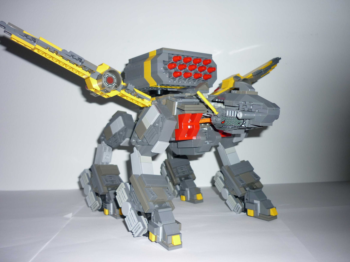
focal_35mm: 33
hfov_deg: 55.4
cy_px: 131
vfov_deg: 42.9
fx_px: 334
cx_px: 175
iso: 100
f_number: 2.8
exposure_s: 1/60
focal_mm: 5.5
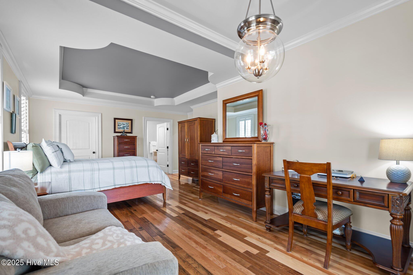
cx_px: 206
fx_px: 184
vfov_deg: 73.7
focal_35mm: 16
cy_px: 138
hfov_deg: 96.7
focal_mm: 16
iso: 320
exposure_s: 1/4
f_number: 4
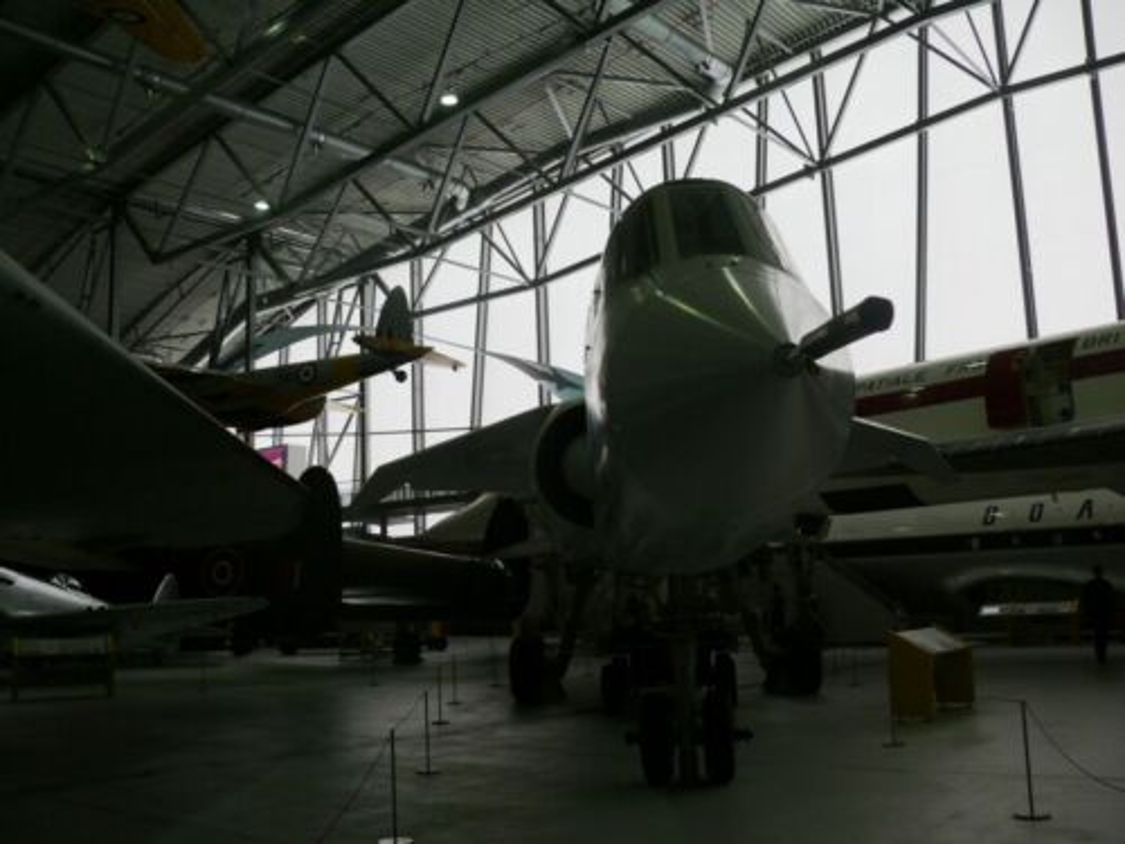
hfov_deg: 52.6
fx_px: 1137
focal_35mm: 35
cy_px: 422
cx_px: 562
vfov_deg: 40.7
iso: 100
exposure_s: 1/125
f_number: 2.8
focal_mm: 7.4
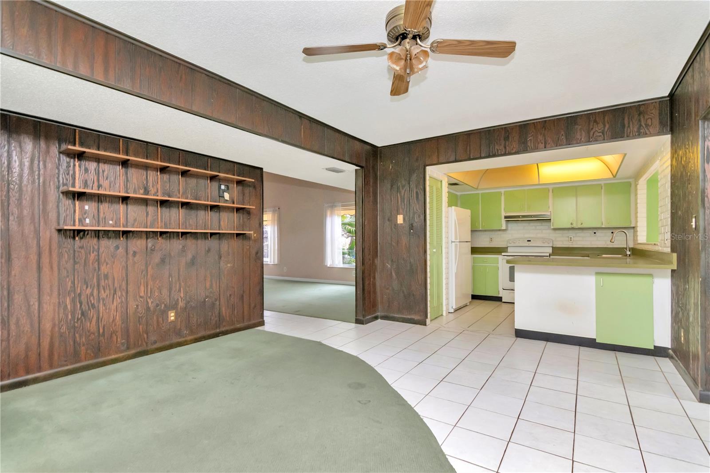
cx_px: 355
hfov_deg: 95.0
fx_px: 325
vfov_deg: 72.0
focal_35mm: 16
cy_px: 236
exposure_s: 1/160
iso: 1250
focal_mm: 11
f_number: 5.6
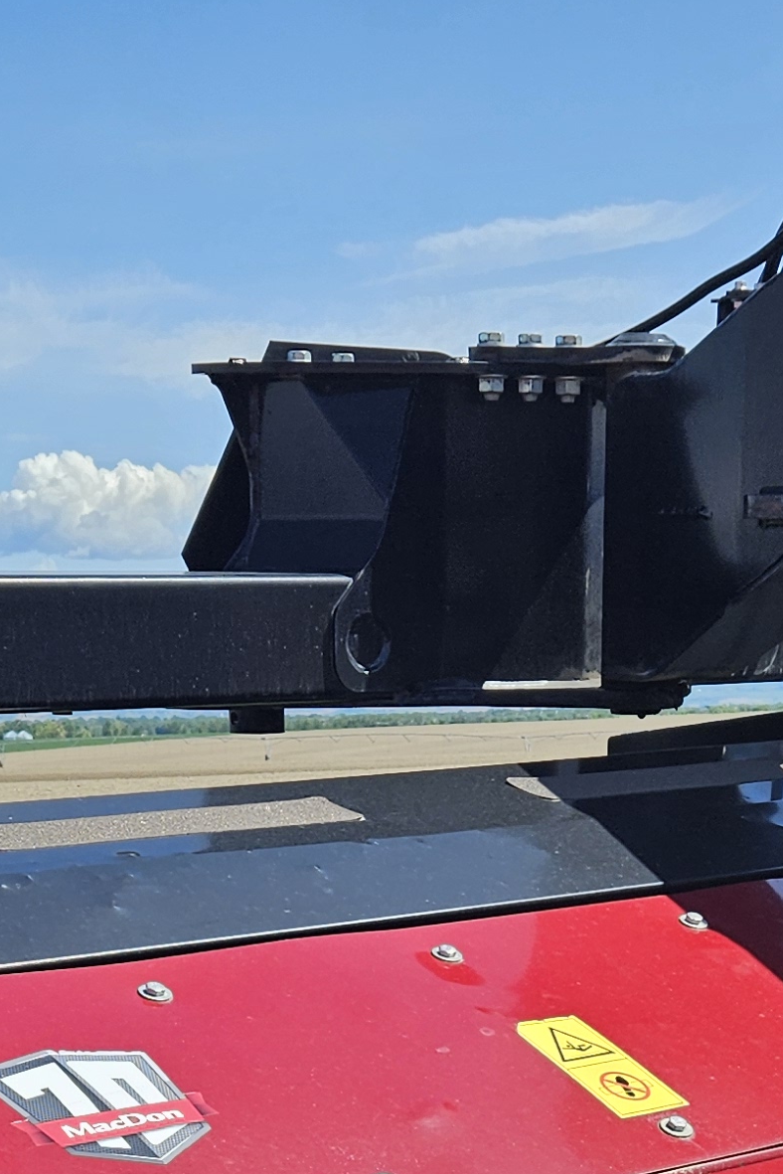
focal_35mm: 81
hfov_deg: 16.9
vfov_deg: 23.0
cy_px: 1416
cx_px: 471
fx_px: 2641
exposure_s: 1/1794
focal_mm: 5.4
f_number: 1.8
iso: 25
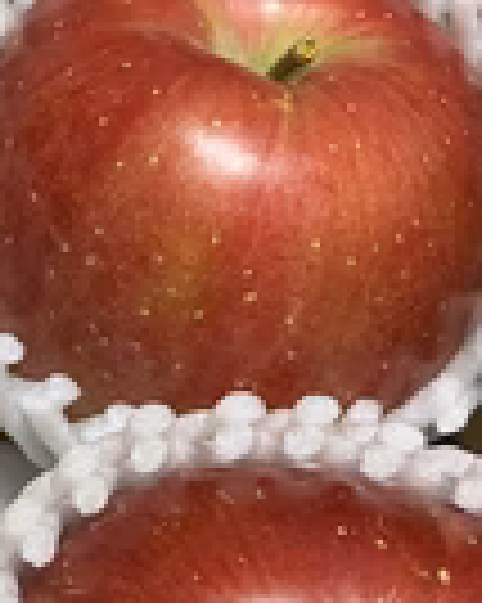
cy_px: 333
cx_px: -95
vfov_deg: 25.1
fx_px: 1357
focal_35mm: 76
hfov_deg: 19.0
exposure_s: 1/74
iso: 100
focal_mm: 5.1
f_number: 1.6
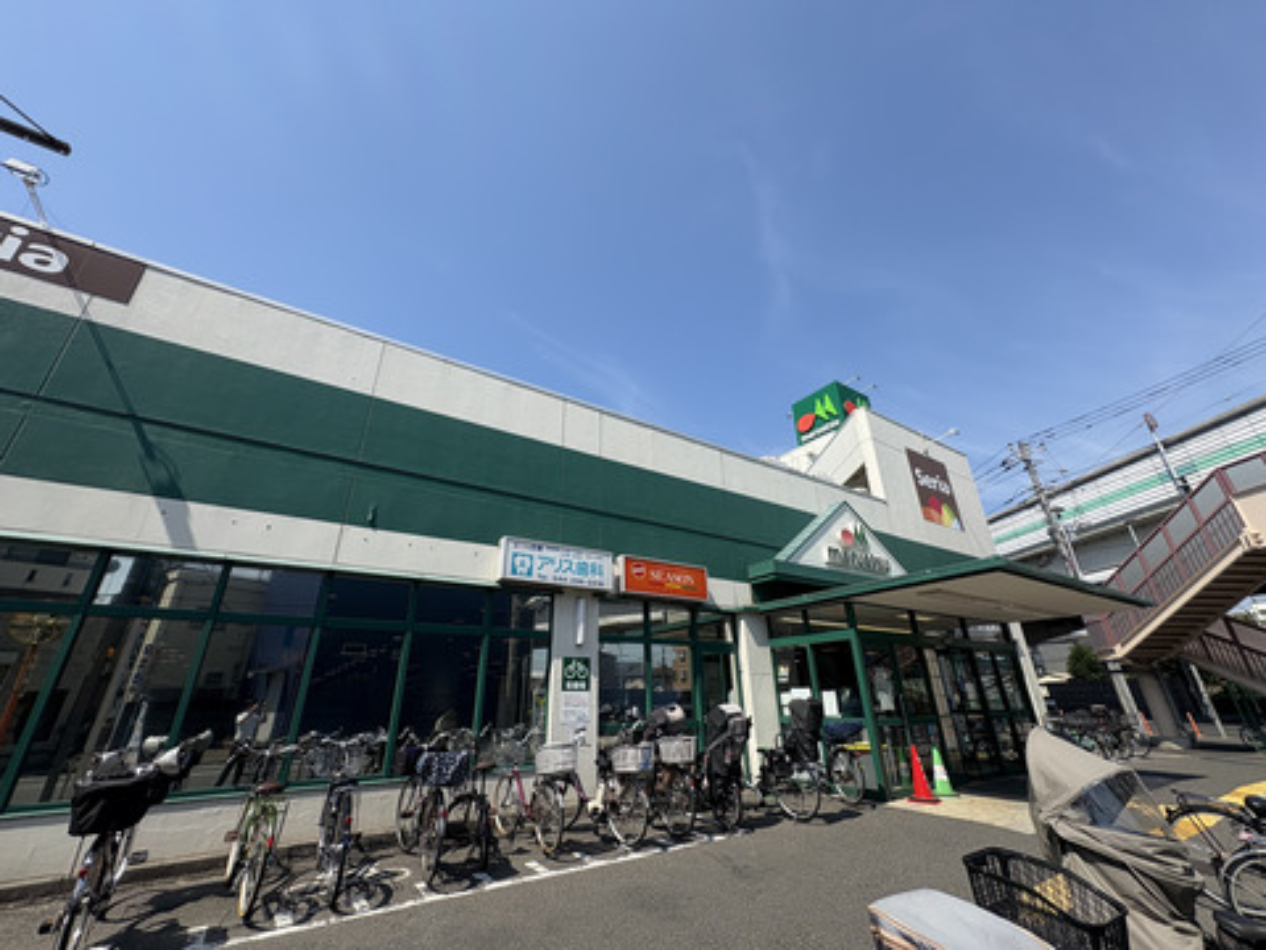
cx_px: 633
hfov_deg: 102.1
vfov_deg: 85.7
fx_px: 512
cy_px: 475
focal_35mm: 14
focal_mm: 2.22
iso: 50
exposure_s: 1/1748
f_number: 2.2
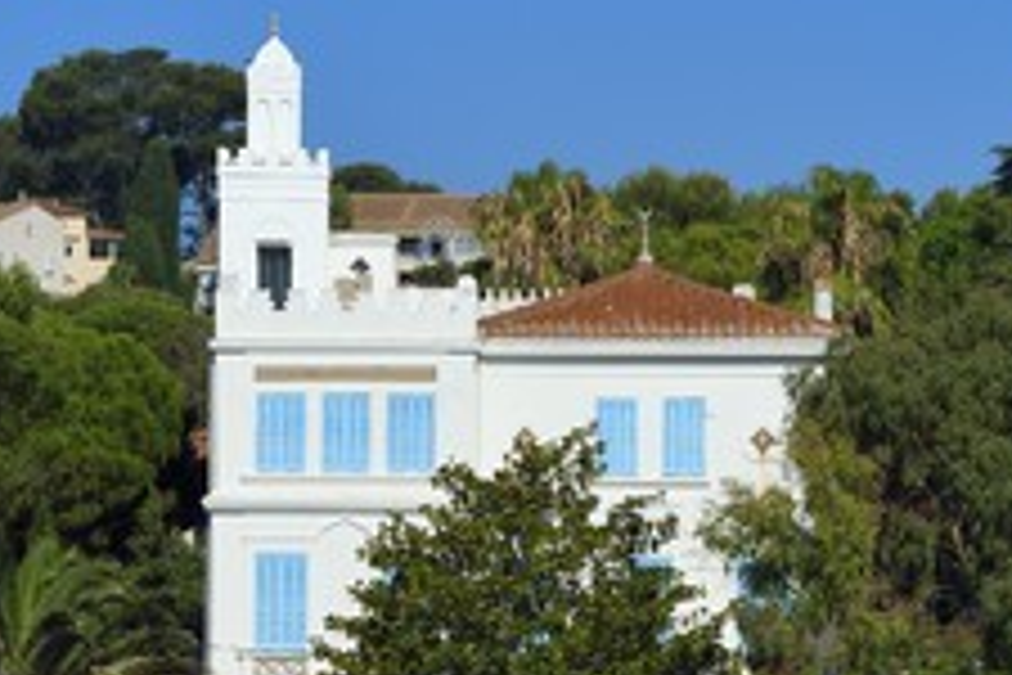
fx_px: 8939
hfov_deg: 6.5
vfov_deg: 4.3
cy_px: 554
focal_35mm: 318
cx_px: 657
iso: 200
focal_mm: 170
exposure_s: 1/320
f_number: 14
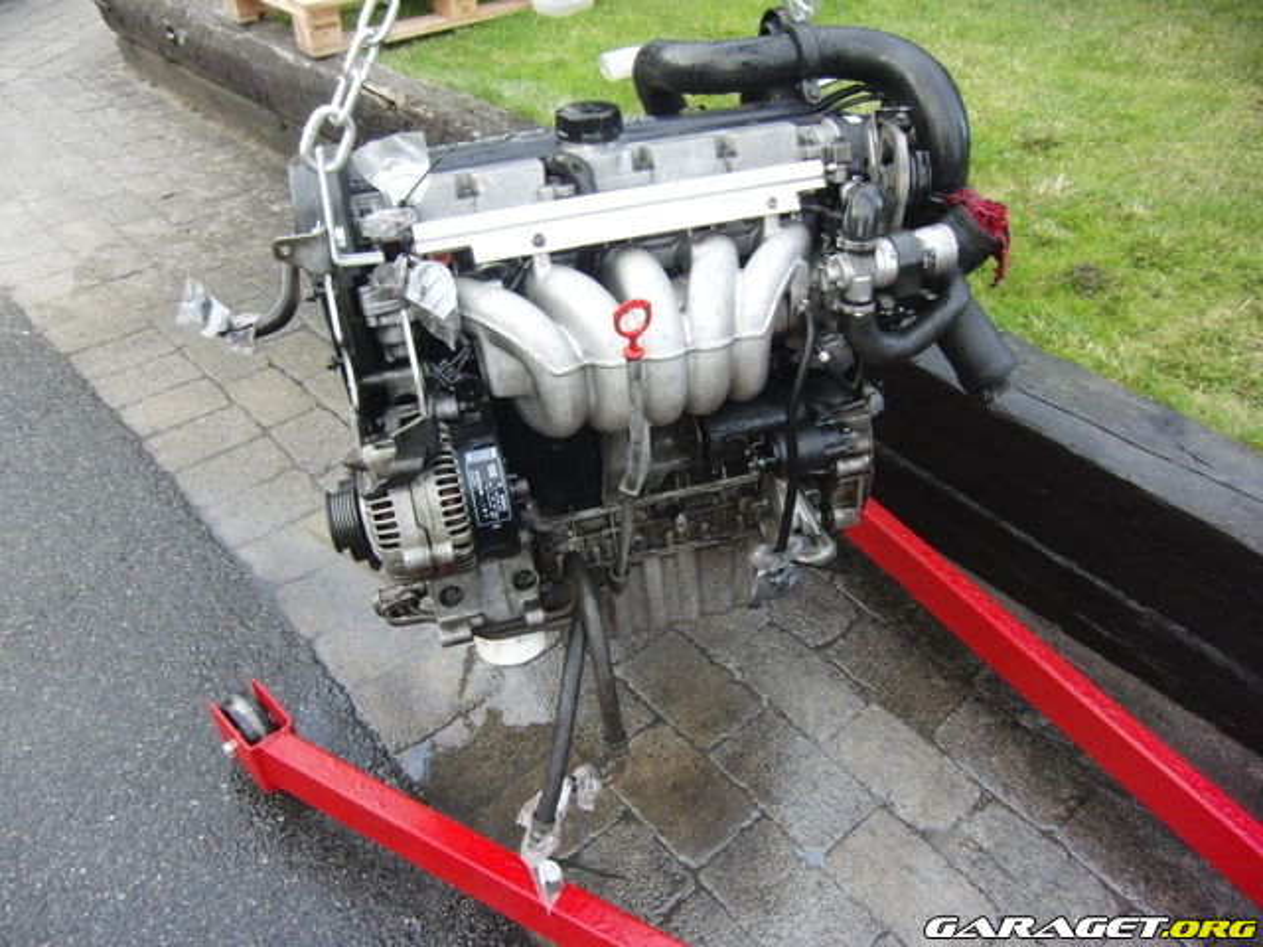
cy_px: 474
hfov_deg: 71.6
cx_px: 632
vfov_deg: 56.8
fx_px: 876
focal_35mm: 24
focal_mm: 4.3
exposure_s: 1/60
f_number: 3.2
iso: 400
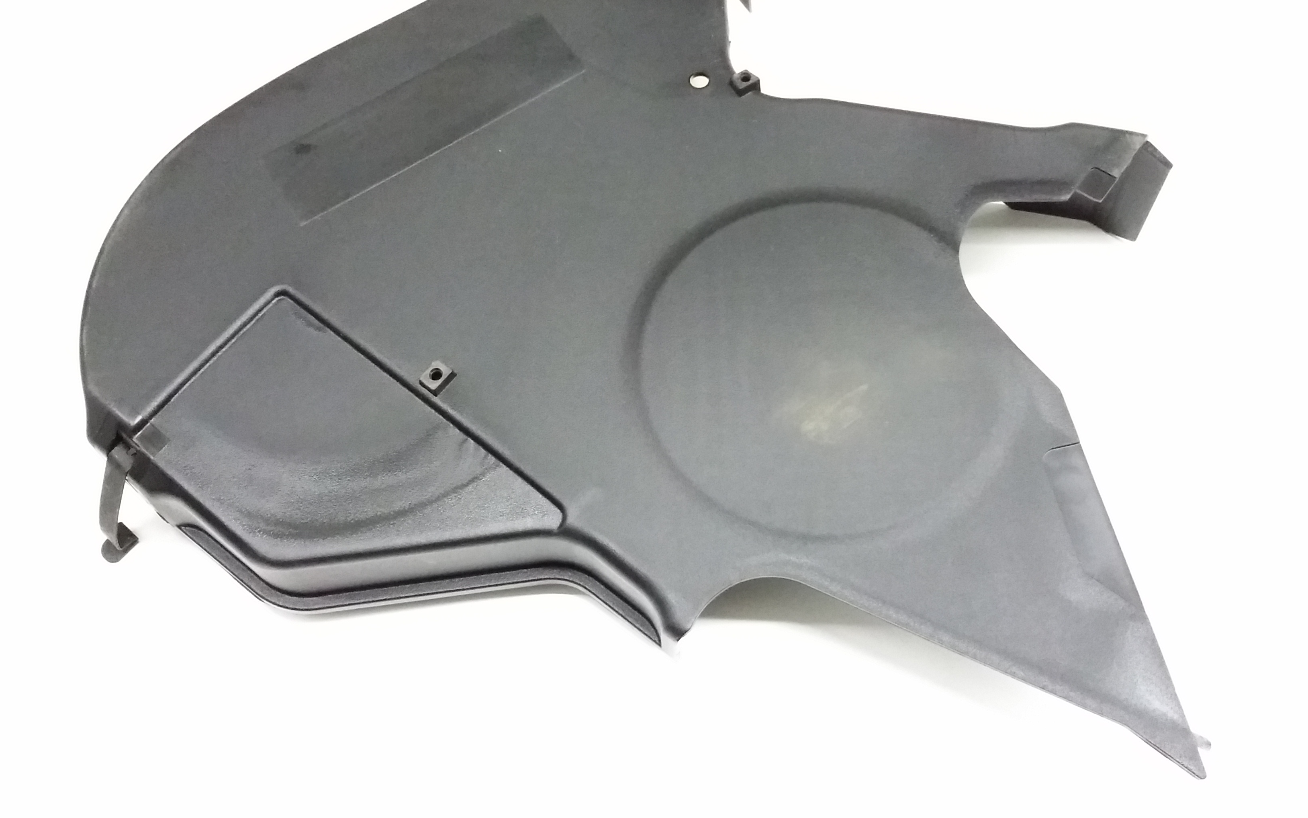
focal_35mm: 34
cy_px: 366
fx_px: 1212
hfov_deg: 56.7
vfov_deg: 37.2
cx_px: 654
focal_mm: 3.4
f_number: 2.4
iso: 640
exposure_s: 1/15
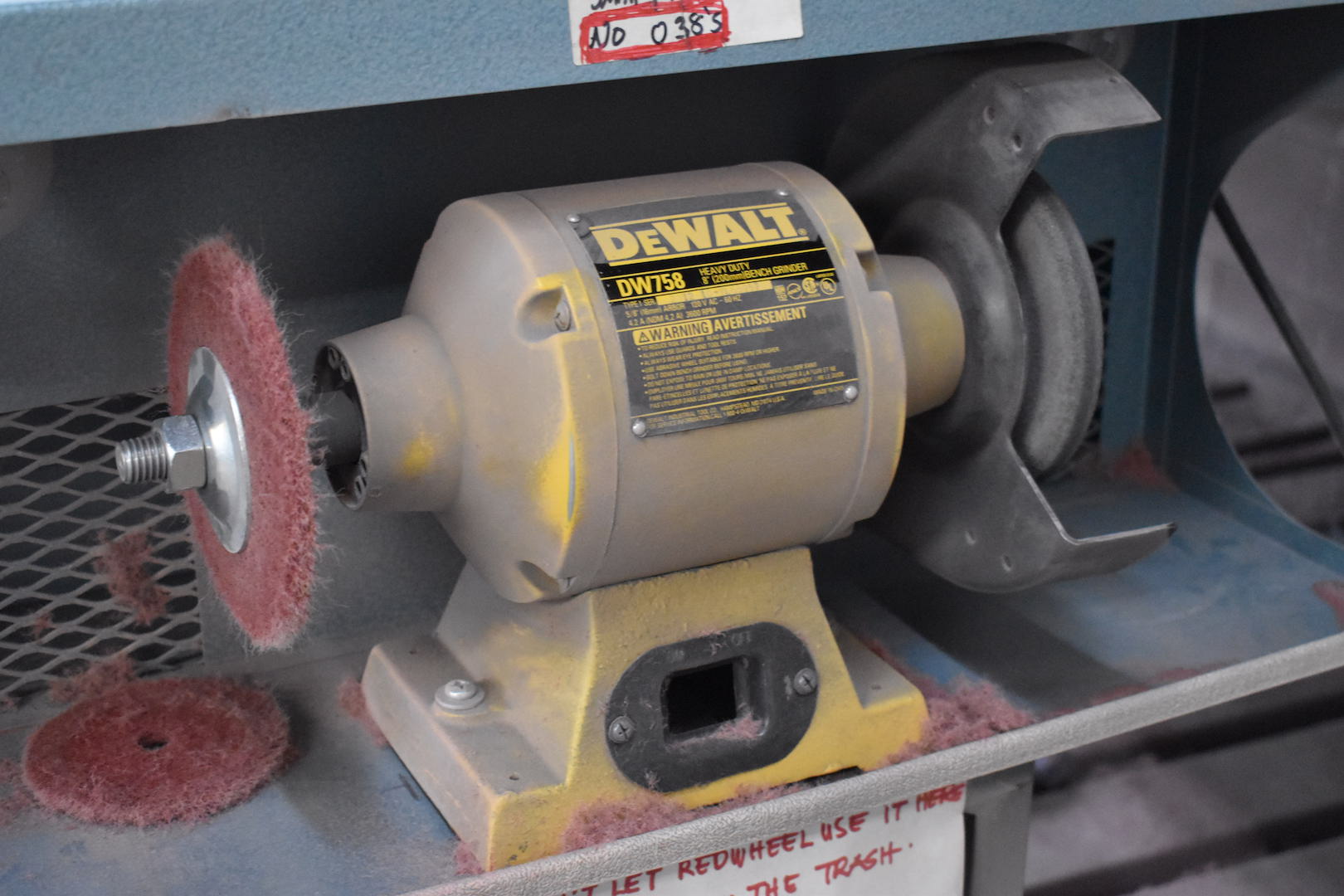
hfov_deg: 35.1
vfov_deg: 23.8
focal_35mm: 57
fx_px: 2128
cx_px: 672
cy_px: 448
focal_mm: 38
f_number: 4.8
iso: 6400
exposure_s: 1/60
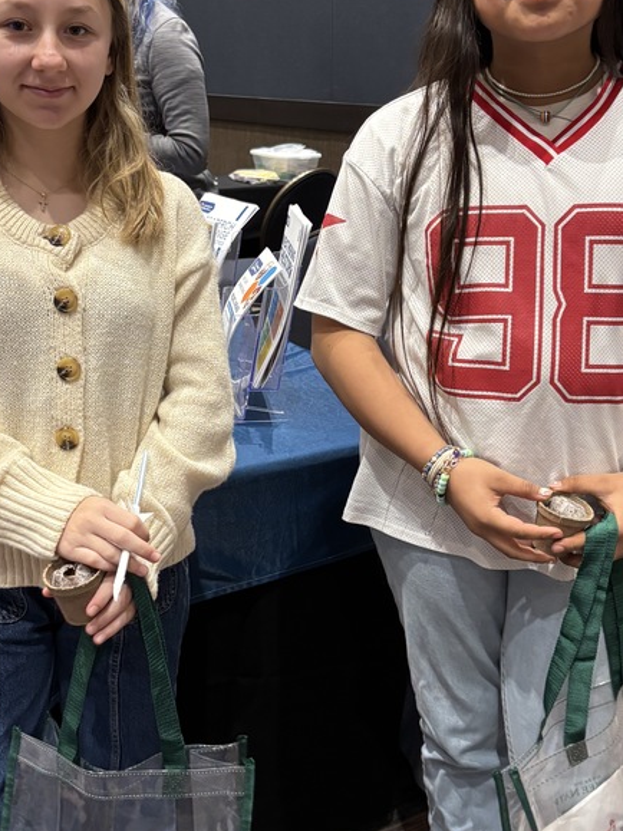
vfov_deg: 41.2
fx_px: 1104
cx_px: 303
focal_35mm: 46
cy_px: 415
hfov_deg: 31.5
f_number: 1.6
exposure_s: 1/60
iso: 250
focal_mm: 5.96
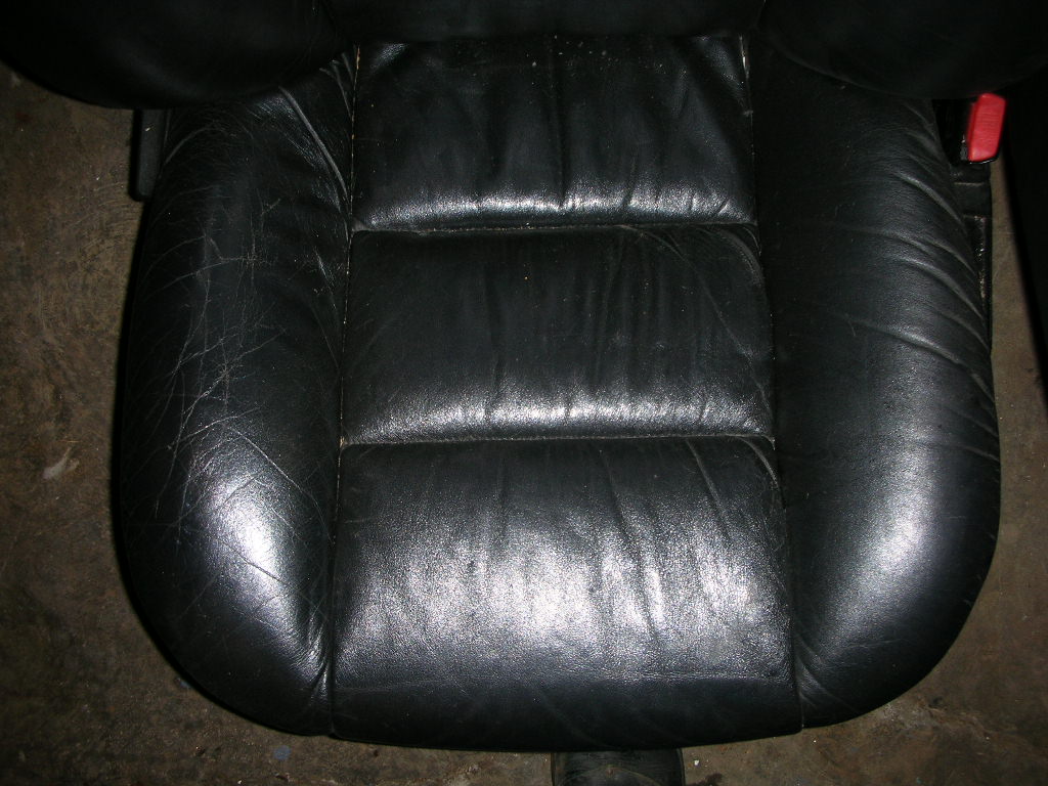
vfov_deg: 40.7
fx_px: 1060
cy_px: 393
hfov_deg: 52.6
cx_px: 524
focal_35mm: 35
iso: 50
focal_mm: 5.8
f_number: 3
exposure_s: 1/60.1
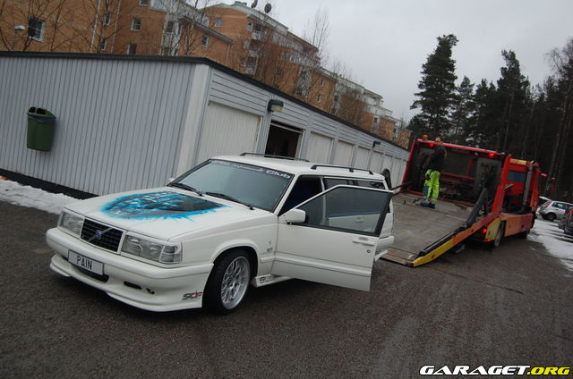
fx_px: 524
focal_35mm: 33
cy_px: 190
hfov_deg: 57.3
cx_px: 286
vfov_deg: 39.8
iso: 400
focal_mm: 22
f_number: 3.8
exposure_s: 1/60
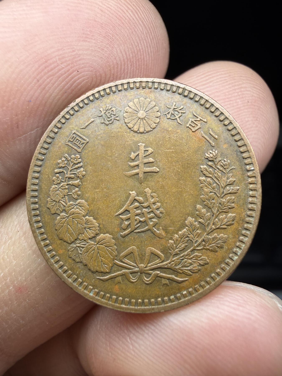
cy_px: 188
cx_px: 141
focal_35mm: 26
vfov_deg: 67.3
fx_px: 282
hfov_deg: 53.1
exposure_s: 1/324
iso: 40
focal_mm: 2.22
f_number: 2.2
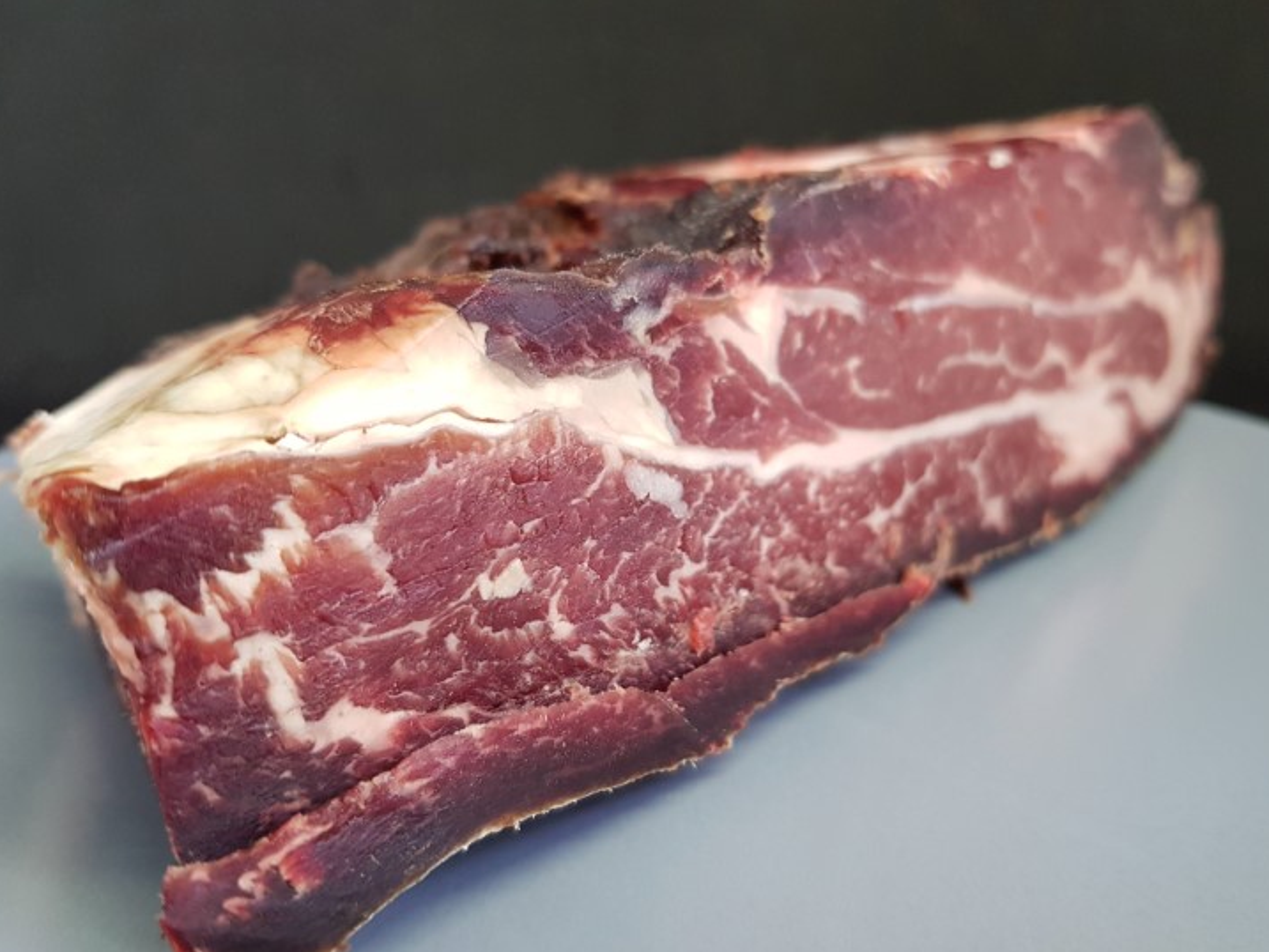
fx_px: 1063
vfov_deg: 48.2
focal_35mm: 29
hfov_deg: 61.5
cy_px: 524
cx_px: 697
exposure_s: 1/50
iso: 160
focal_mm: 4.2
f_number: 1.7
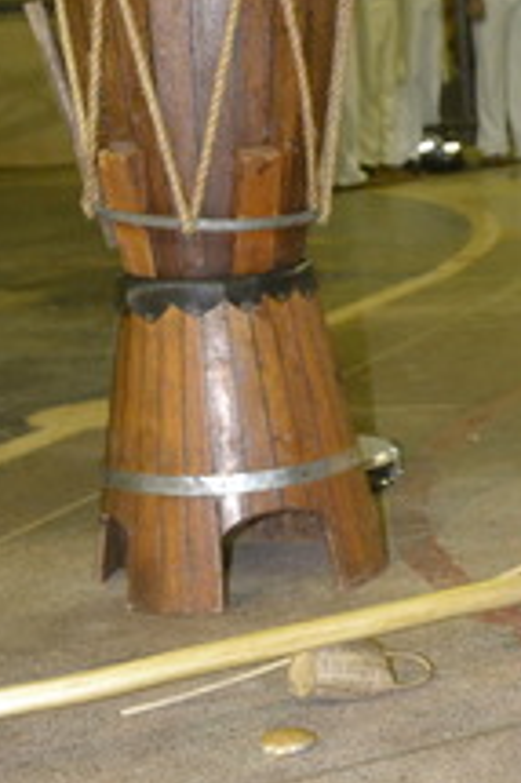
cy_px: 388
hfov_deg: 14.9
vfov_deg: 22.6
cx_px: 514
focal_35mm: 90
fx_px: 1957
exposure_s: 1/60
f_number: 3.8
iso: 3200
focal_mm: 26
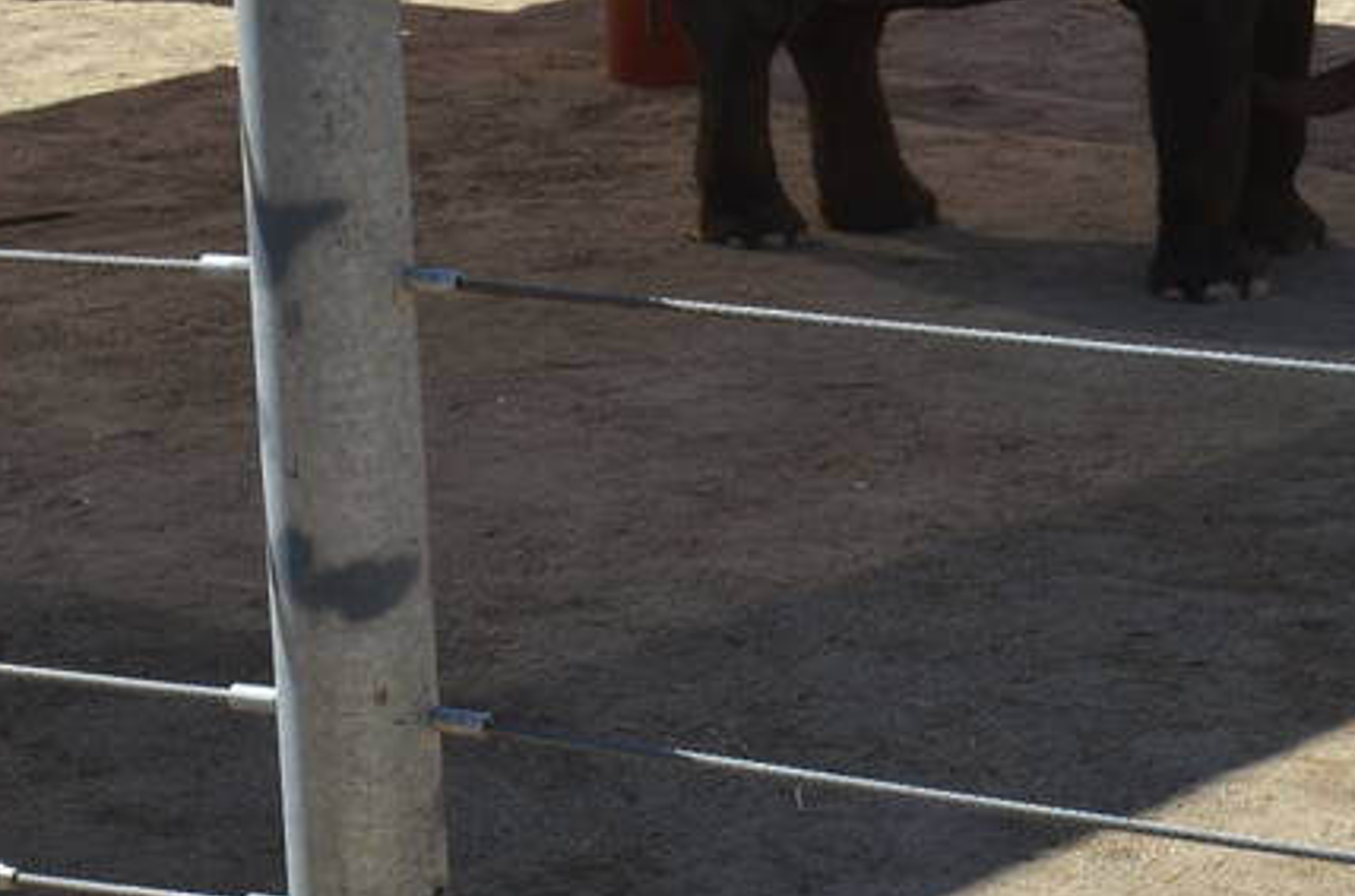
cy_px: -47
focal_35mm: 101
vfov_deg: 13.3
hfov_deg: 20.3
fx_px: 3792
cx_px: 621
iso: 100
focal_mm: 18
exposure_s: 1/250
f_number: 8
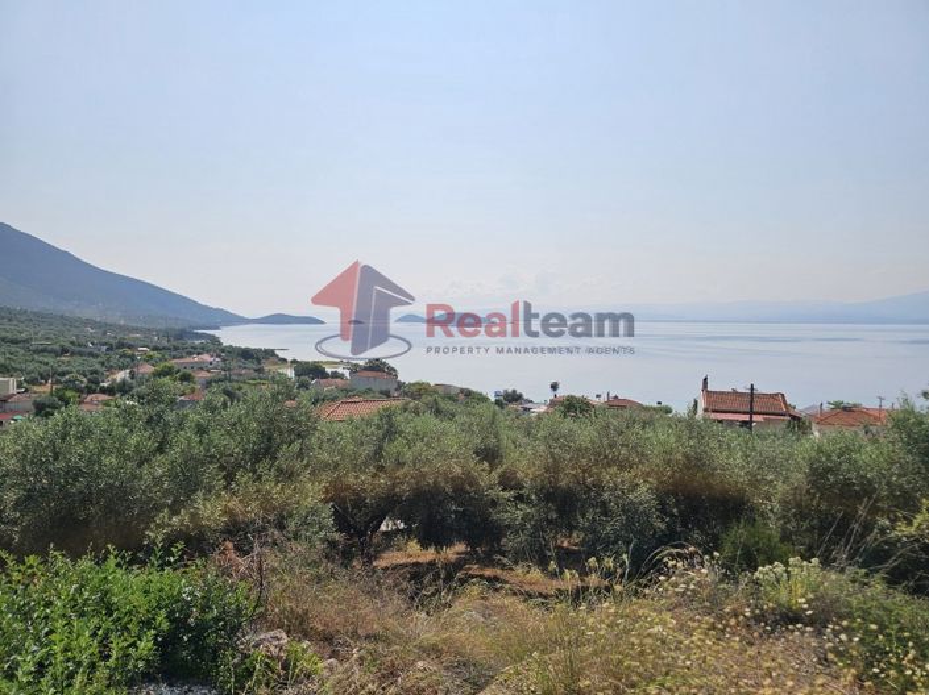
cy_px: 348
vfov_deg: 58.8
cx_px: 464
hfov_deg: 74.0
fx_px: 617
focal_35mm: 23
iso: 10
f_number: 1.7
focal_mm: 6.3
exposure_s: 1/1920
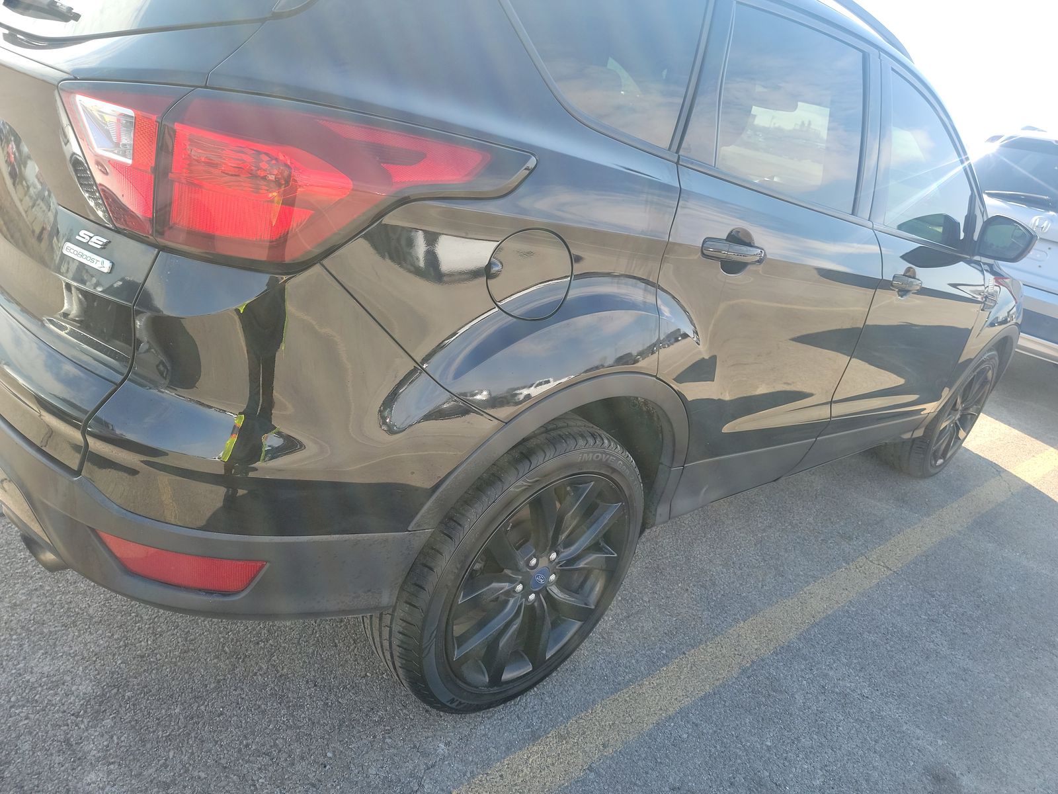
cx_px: 529
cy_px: 397
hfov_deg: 71.6
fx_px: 734
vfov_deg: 56.8
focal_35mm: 24
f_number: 1.8
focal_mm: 6.7
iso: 50
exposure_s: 1/174
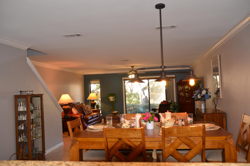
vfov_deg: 41.5
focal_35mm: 32
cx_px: 125
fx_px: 218
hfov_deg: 59.6
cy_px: 83
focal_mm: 21
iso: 400
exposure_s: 1/60
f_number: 3.5
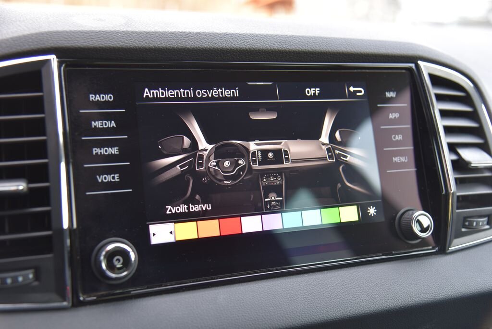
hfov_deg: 48.4
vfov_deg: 33.4
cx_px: 246
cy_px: 164
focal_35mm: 40
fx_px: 547
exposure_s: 1/60
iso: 500
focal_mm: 40
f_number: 4
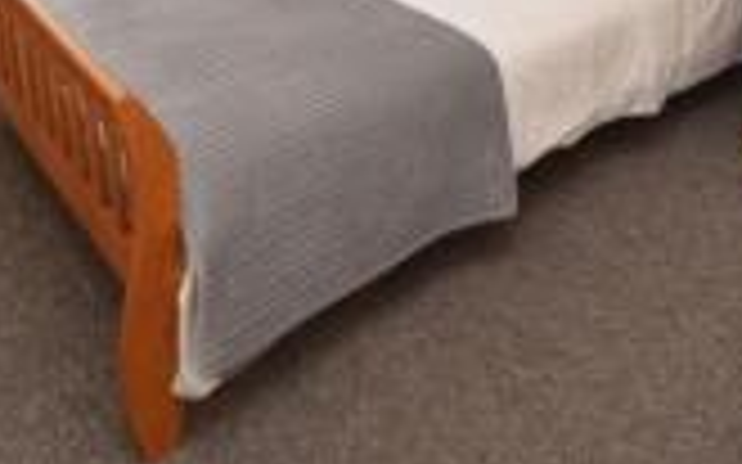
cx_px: 441
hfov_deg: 45.1
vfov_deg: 24.6
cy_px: -173
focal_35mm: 44
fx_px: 889
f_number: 5
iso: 800
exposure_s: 1/100
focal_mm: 10
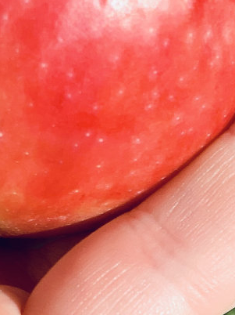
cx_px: 137
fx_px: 1876
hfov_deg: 7.2
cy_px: -74
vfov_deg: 9.4
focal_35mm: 207
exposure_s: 1/841
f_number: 2.4
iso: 16
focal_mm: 6
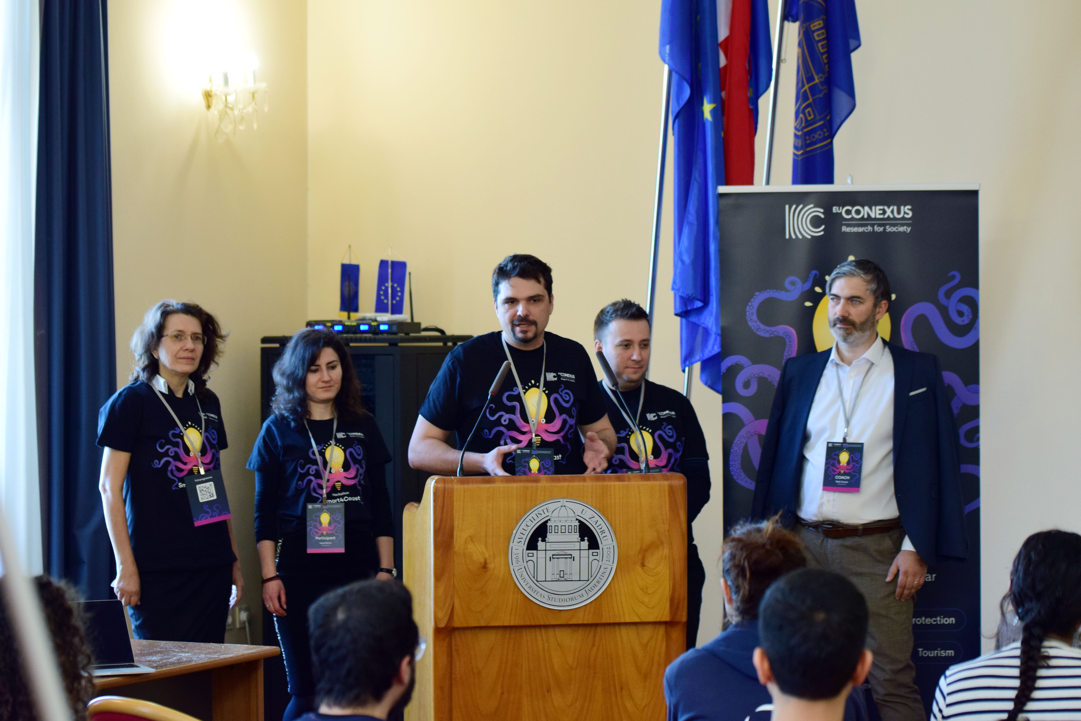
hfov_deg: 19.5
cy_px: 360
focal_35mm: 105
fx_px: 3153
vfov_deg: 13.0
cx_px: 540
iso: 1000
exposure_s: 1/125
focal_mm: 70
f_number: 2.8
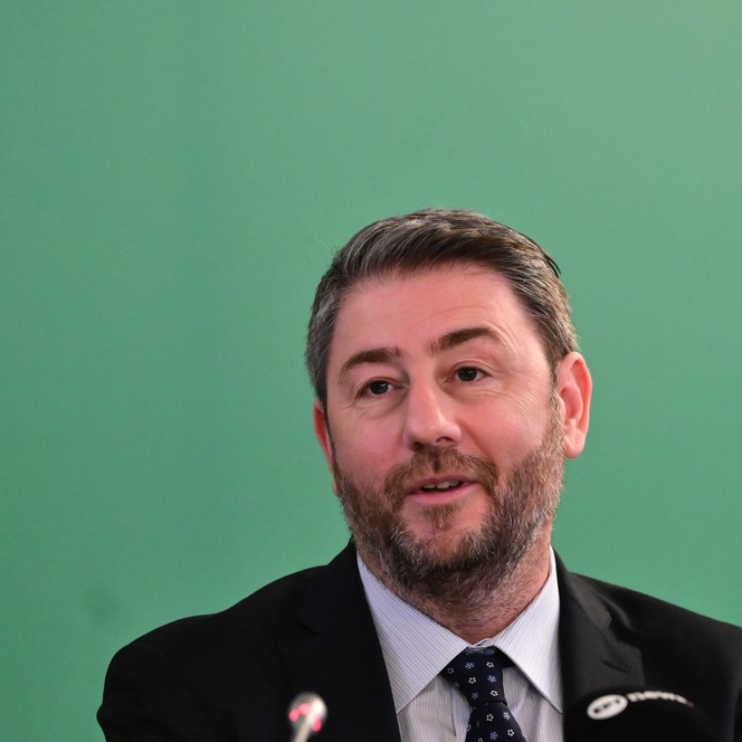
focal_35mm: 384
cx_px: 403
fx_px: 9312
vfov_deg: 4.6
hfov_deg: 4.6
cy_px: 372
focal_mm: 200
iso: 8000
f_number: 3.5
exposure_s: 1/320
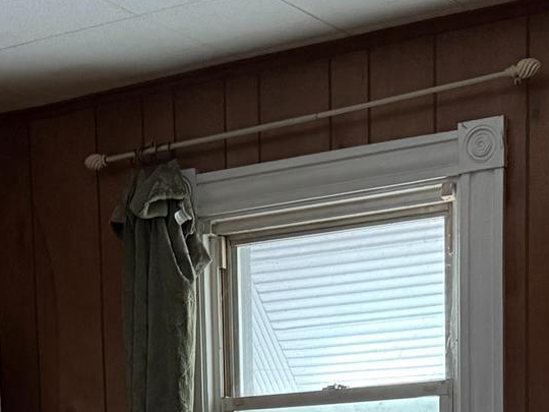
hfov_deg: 21.5
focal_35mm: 91
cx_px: 206
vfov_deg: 15.0
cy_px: 632
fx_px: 1443
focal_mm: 6.76
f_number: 1.78
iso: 1000
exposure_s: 1/37
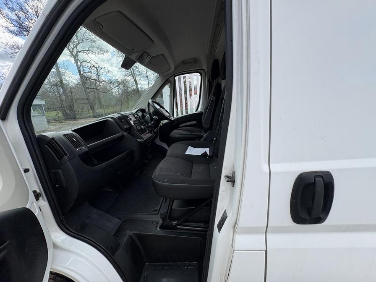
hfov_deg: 102.1
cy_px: 141
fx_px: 152
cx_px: 188
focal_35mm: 14
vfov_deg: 85.7
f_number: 2.2
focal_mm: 2.22
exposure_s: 1/522
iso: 50
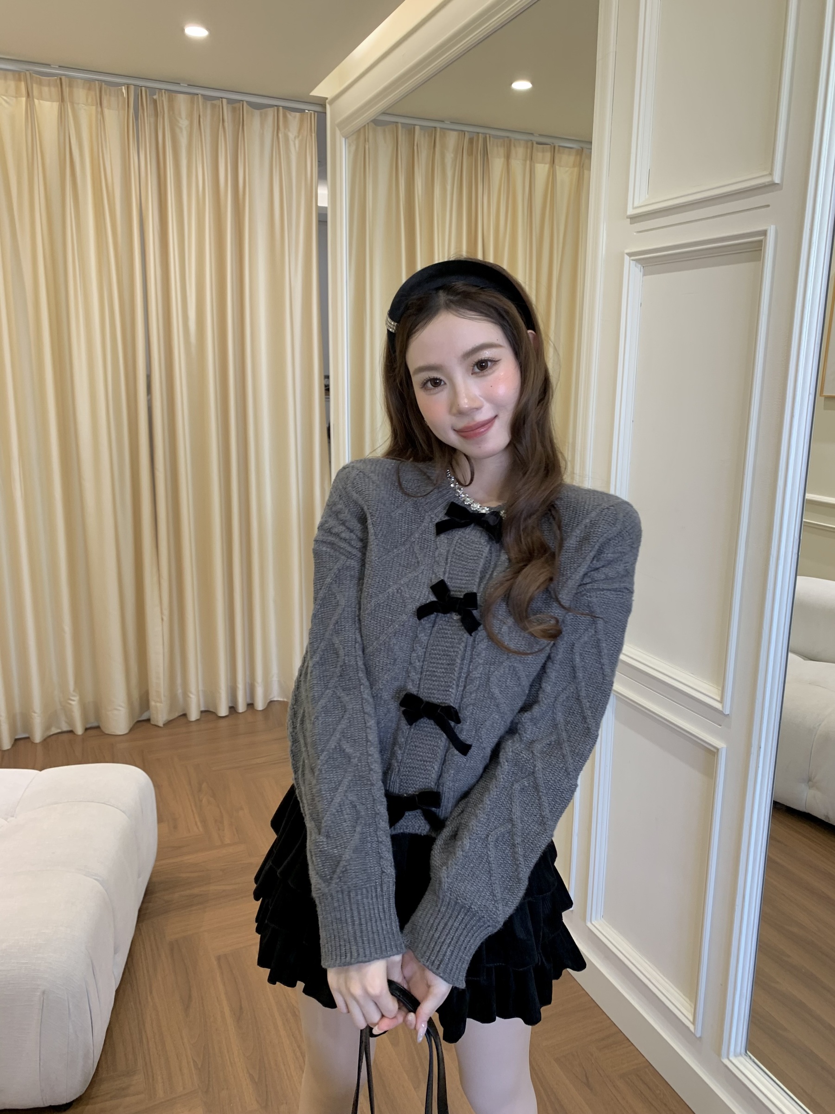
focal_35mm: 26
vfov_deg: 67.3
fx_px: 836
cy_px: 557
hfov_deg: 53.1
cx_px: 418
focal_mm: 4.25
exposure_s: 1/50
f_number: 1.8
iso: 50
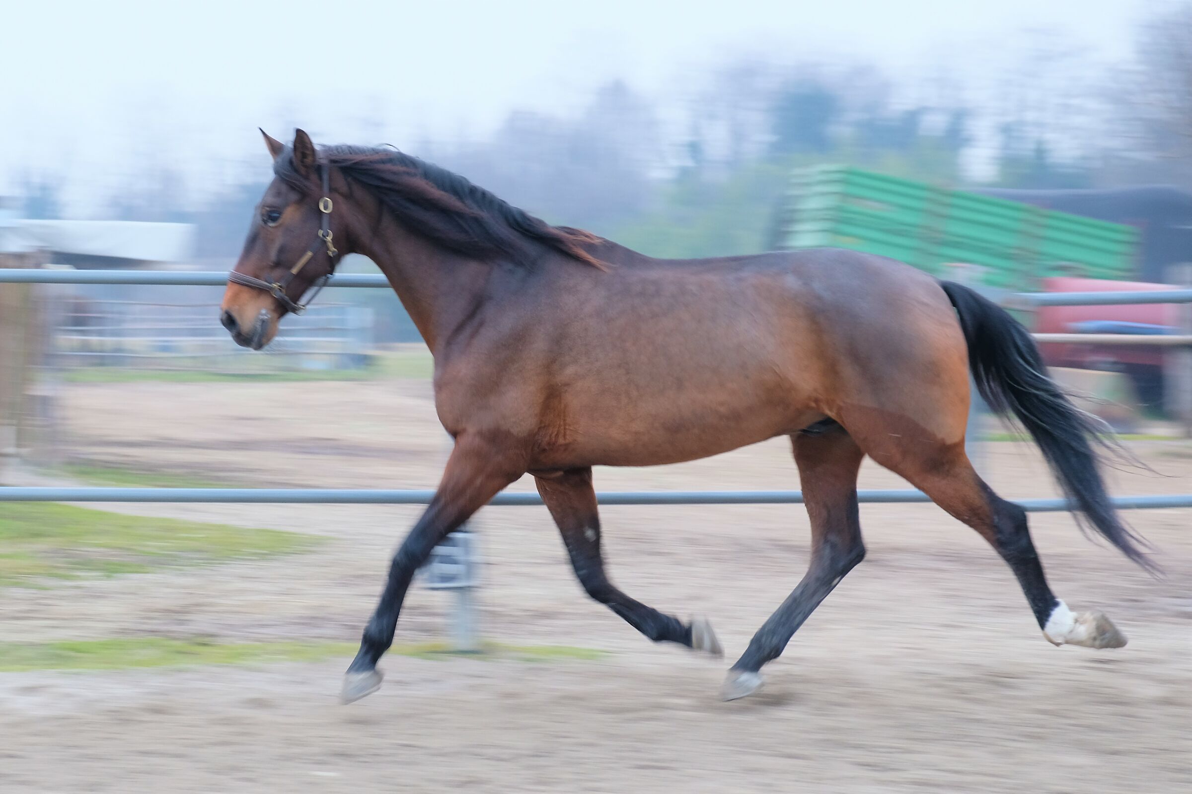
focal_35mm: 83
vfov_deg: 16.5
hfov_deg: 24.5
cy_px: 397
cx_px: 596
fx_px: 2748
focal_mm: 55
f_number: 4
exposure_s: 1/60
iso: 640
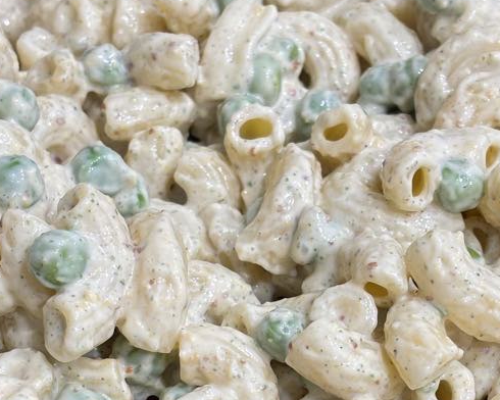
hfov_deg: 18.1
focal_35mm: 106
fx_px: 1569
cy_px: 360
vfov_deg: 14.4
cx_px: 280
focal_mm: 5.96
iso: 80
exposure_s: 1/50
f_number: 1.6
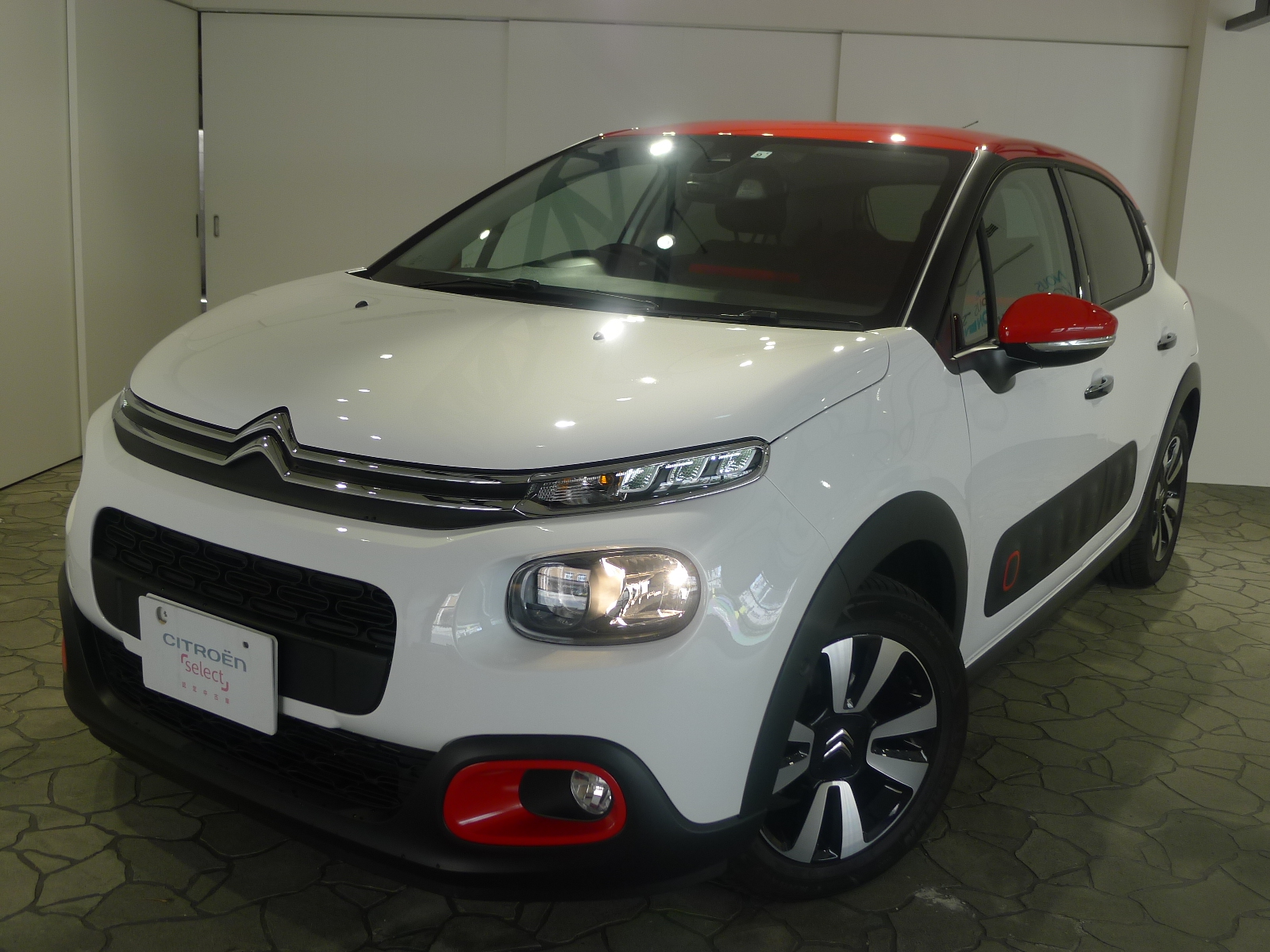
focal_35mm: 35
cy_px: 476
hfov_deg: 52.6
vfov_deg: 40.7
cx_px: 635
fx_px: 1284
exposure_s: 1/125
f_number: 2.3
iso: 80
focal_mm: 7.5
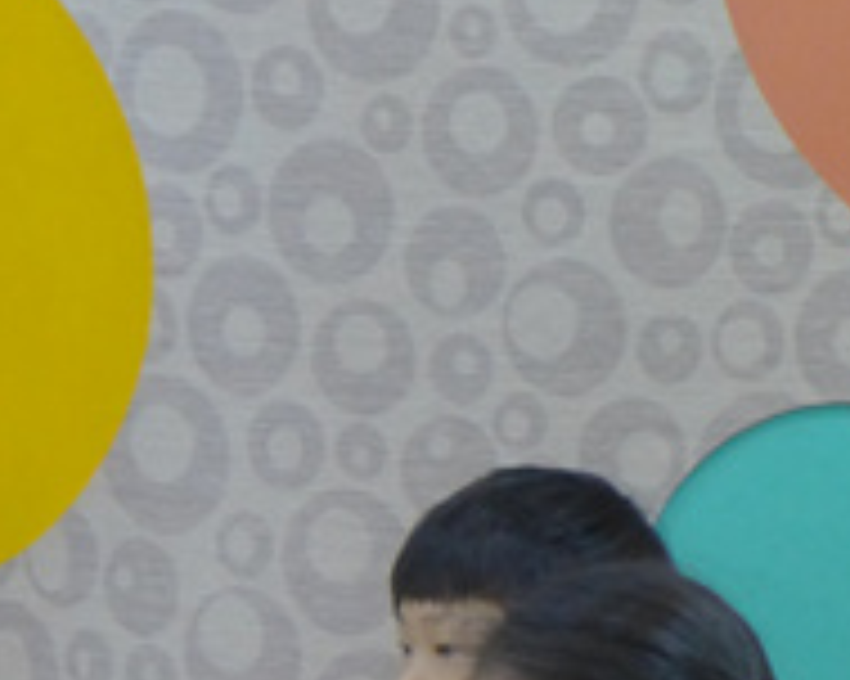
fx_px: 7468
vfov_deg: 5.2
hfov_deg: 6.5
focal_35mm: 297
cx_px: 989
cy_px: 910
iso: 400
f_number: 2.3
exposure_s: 1/125
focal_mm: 17.7
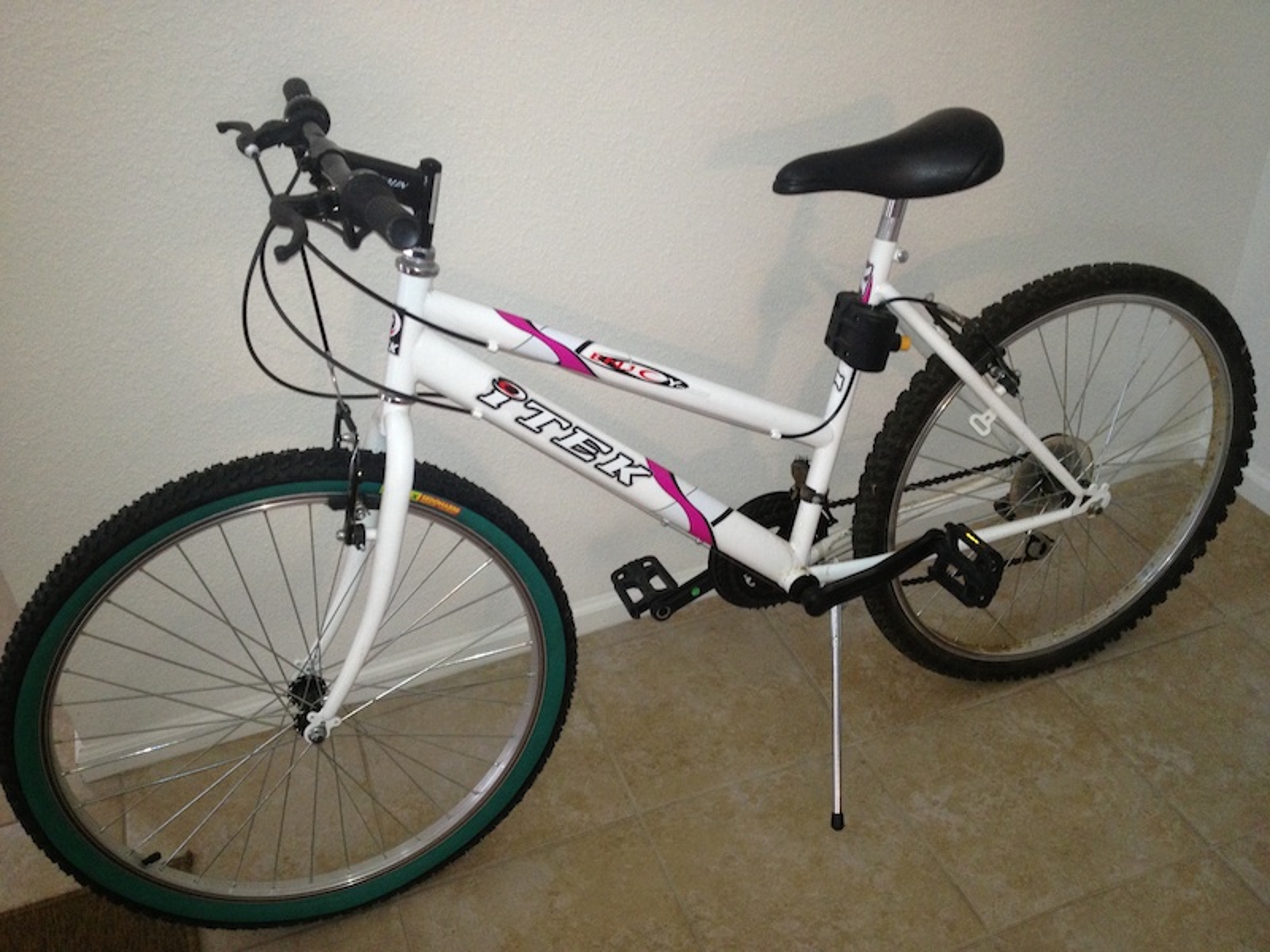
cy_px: 476
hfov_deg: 52.6
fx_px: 1284
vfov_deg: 40.7
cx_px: 635
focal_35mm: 35
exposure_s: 1/17
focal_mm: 4.28
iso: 200
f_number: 2.4
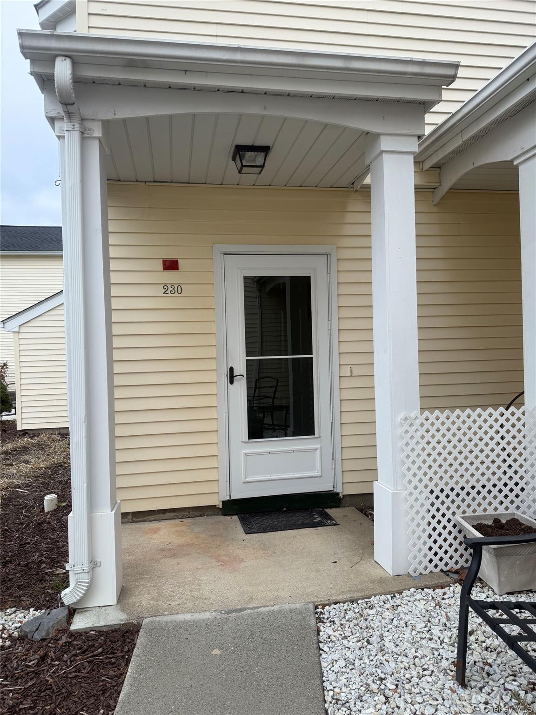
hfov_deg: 56.8
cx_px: 268
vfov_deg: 71.6
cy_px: 358
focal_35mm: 24
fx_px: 495
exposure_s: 1/1174
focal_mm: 6.76
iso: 80
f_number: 1.78
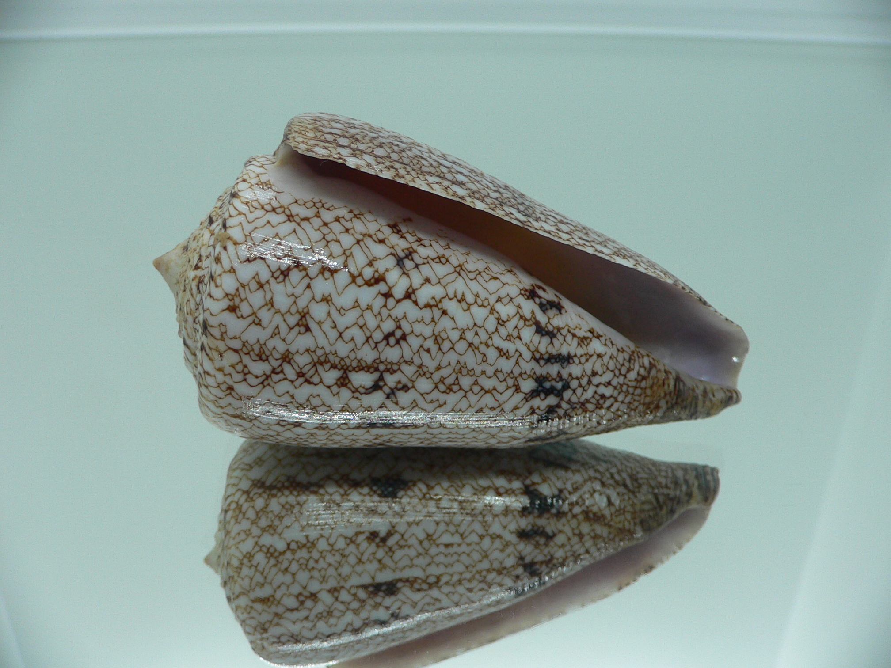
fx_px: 901
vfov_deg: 40.7
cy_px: 334
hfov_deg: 52.6
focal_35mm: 35
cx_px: 446
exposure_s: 1/60
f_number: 2.8
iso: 80
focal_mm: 4.6
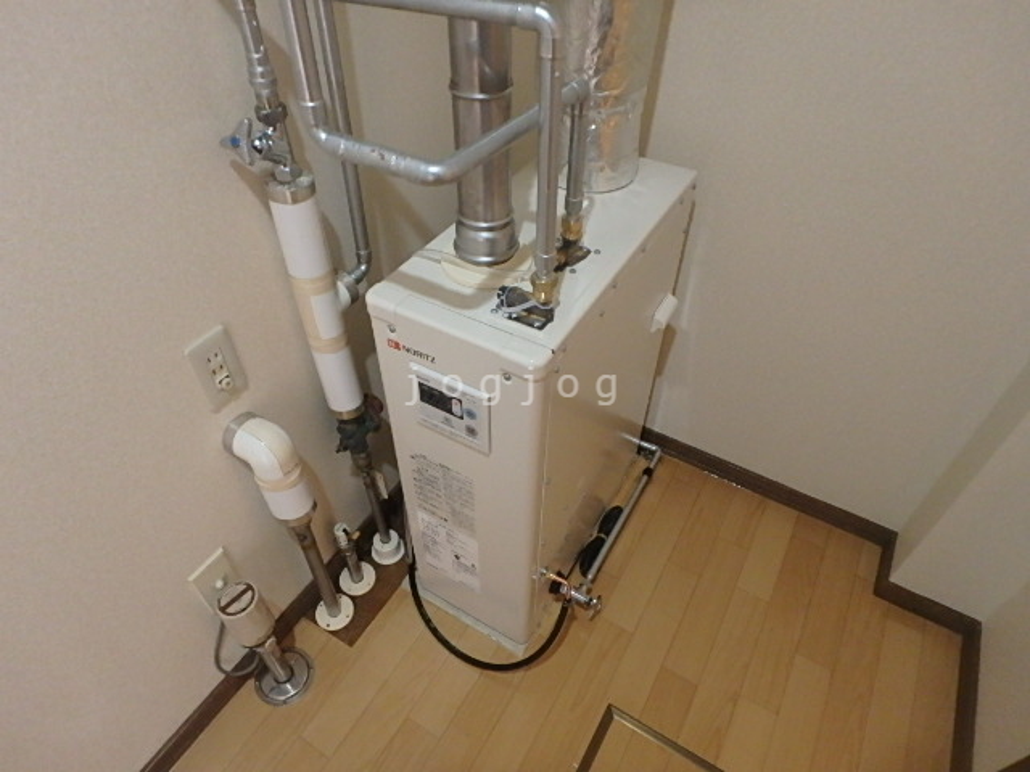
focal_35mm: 21
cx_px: 515
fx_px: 625
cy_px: 386
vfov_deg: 63.4
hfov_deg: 79.0
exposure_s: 1/30
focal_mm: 3.7
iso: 800
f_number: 3.5
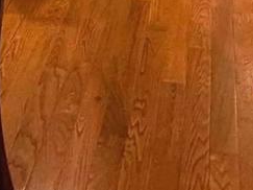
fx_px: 606
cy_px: -291
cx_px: 126
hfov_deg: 23.6
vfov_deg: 12.8
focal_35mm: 83
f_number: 2.2
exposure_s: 1/60
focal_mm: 2.22
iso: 250
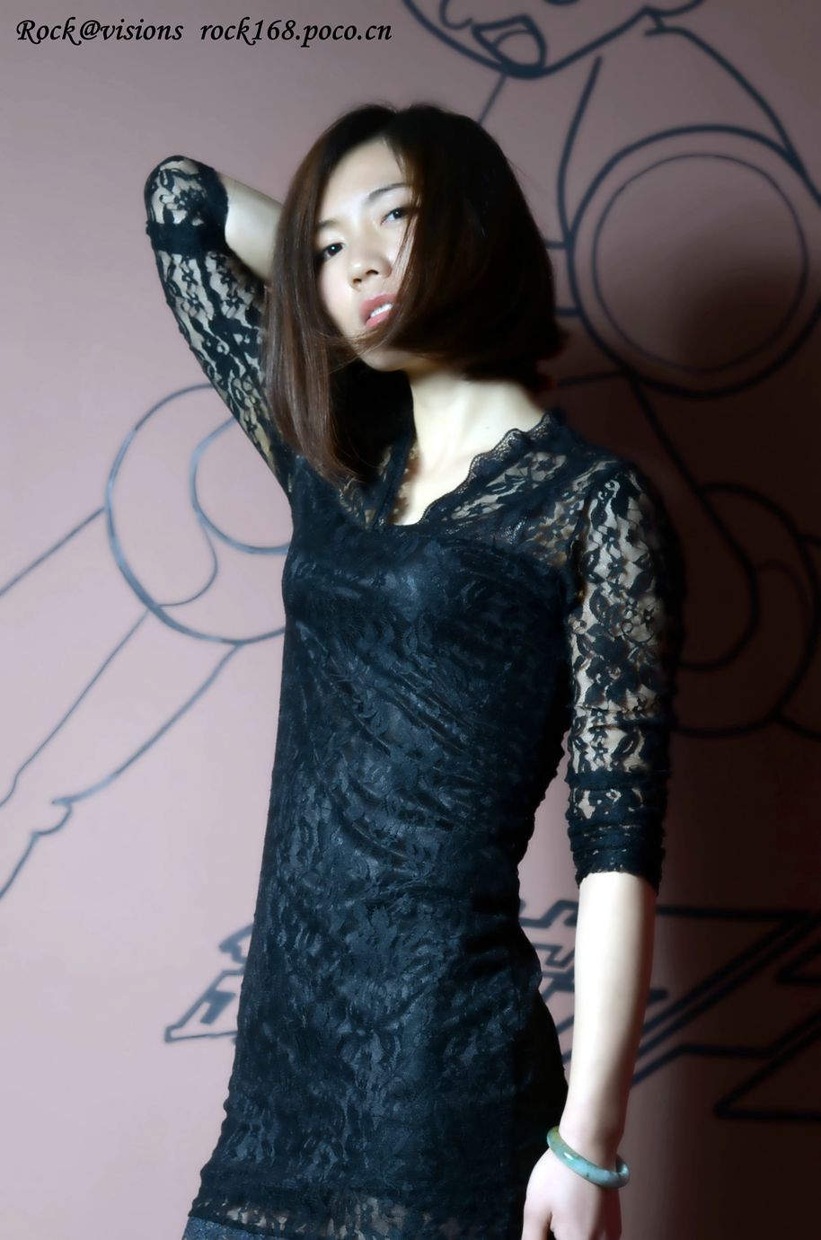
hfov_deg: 10.7
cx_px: 410
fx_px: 4381
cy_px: 620
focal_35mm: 128
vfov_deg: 16.1
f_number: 6.3
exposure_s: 1/50
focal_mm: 85
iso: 100
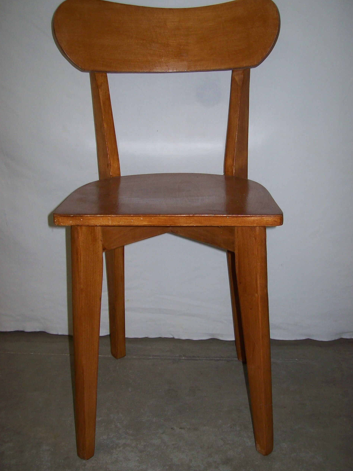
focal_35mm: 41
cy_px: 226
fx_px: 558
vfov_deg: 45.8
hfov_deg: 35.1
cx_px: 181
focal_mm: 6
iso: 80
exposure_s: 1/64
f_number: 2.7
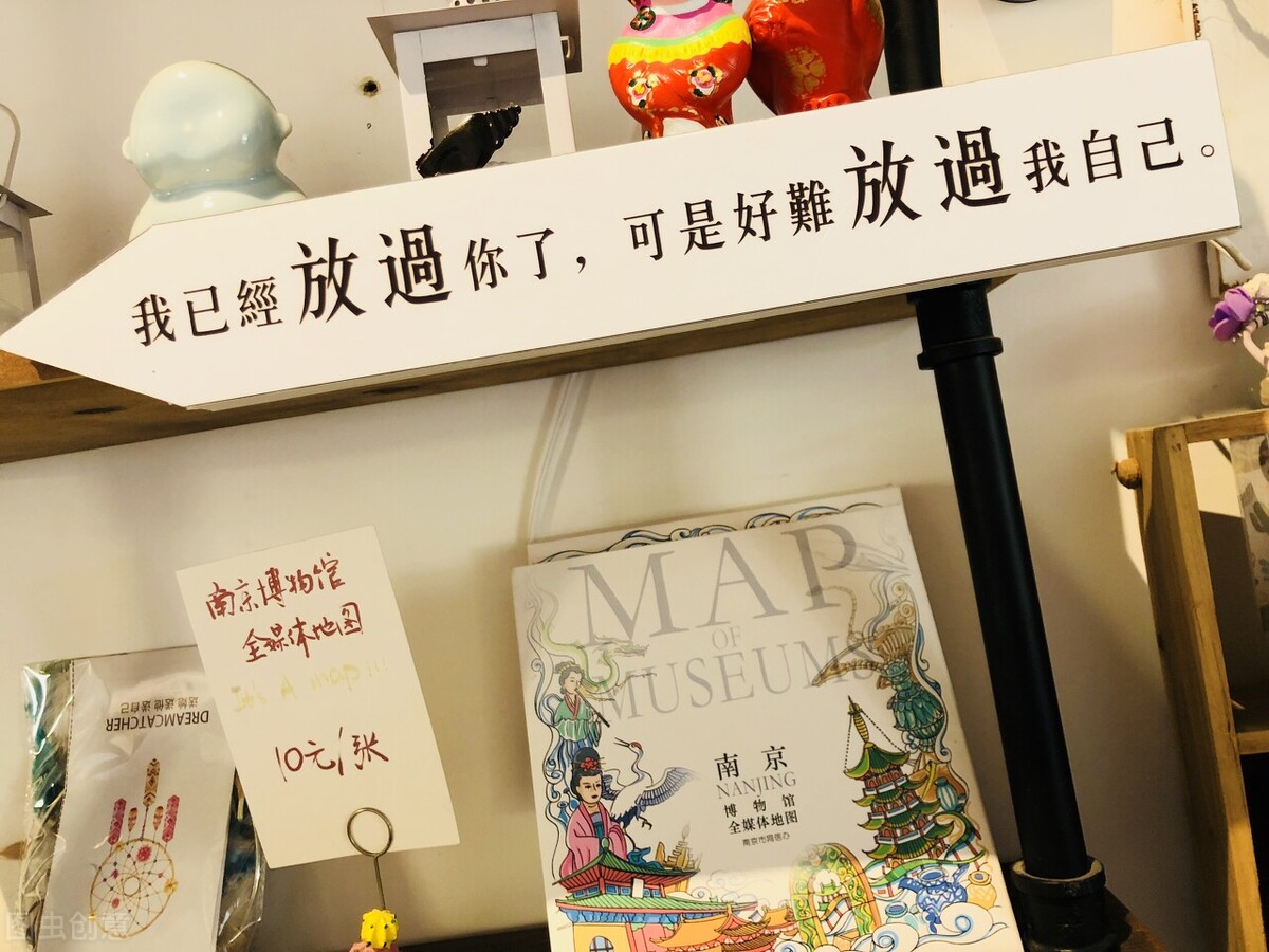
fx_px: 1026
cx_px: 634
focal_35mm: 28
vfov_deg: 49.7
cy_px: 476
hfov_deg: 63.4
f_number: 1.8
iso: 40
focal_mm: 4
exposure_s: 1/20
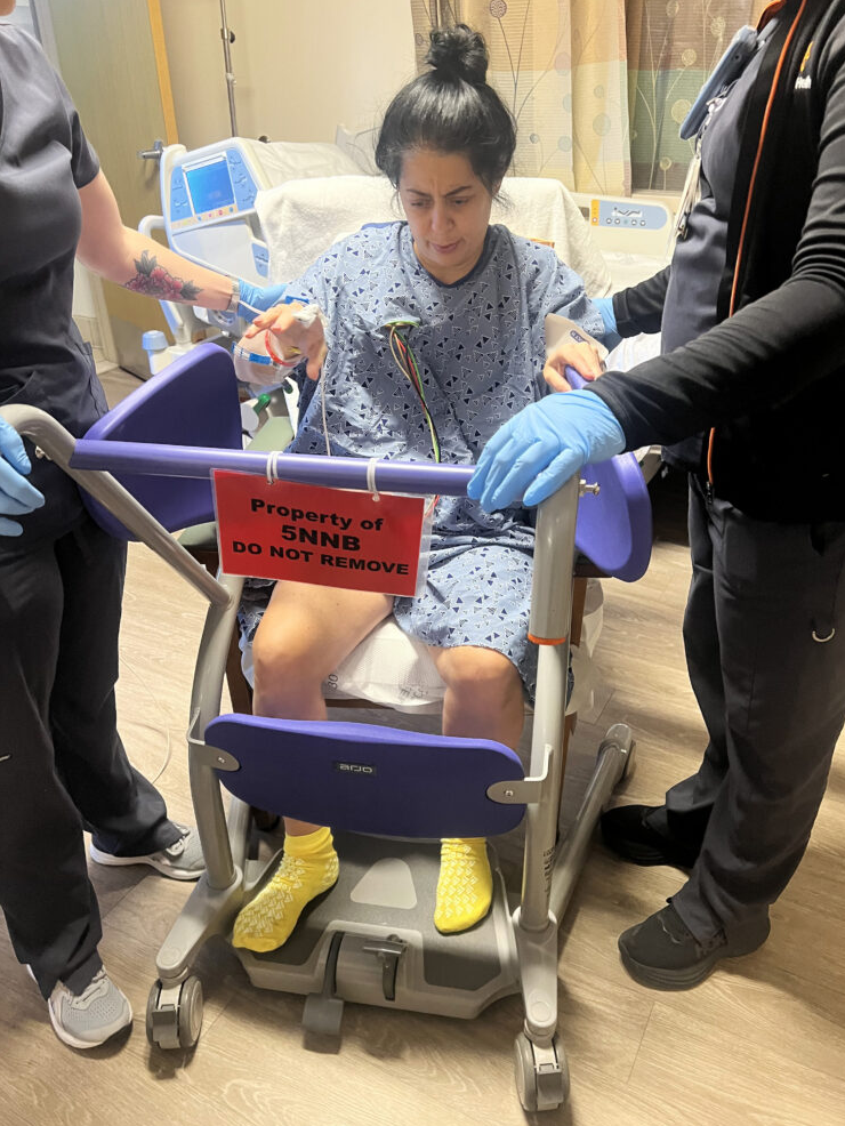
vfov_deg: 65.3
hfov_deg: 51.4
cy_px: 573
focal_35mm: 27
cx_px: 437
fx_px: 878
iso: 320
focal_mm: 5.7
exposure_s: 1/50
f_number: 1.5
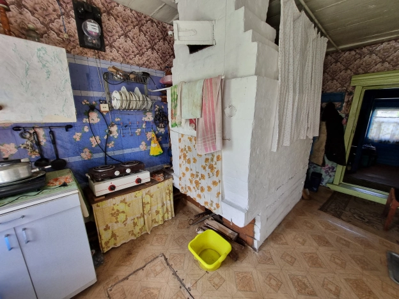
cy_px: 150
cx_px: 200
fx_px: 150
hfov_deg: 106.2
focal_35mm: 13
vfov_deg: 89.9
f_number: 2.2
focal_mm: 1.74
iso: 80
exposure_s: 1/60
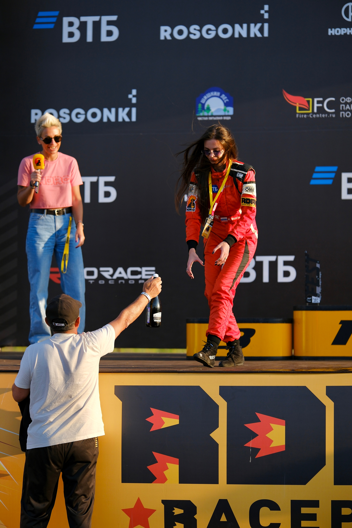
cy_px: 264
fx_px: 1657
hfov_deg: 12.1
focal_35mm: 113
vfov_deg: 18.1
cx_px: 176
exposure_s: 1/2700
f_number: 2
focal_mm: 75
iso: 160
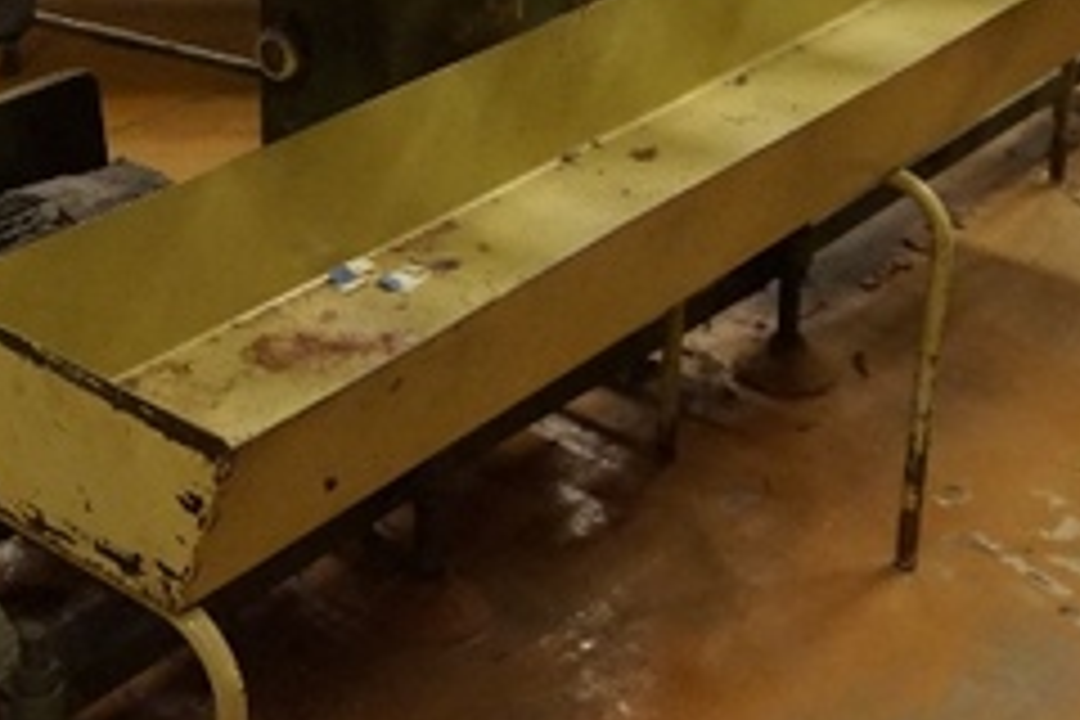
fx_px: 2160
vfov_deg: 17.8
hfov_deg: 27.3
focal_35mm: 72
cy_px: -198
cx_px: 148
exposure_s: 1/40
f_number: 3.5
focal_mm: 16
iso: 3200
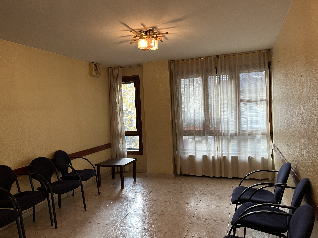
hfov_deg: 67.3
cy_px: 119
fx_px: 239
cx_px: 159
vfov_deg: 53.1
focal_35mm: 26
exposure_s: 1/50
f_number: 1.6
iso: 100
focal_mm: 5.1
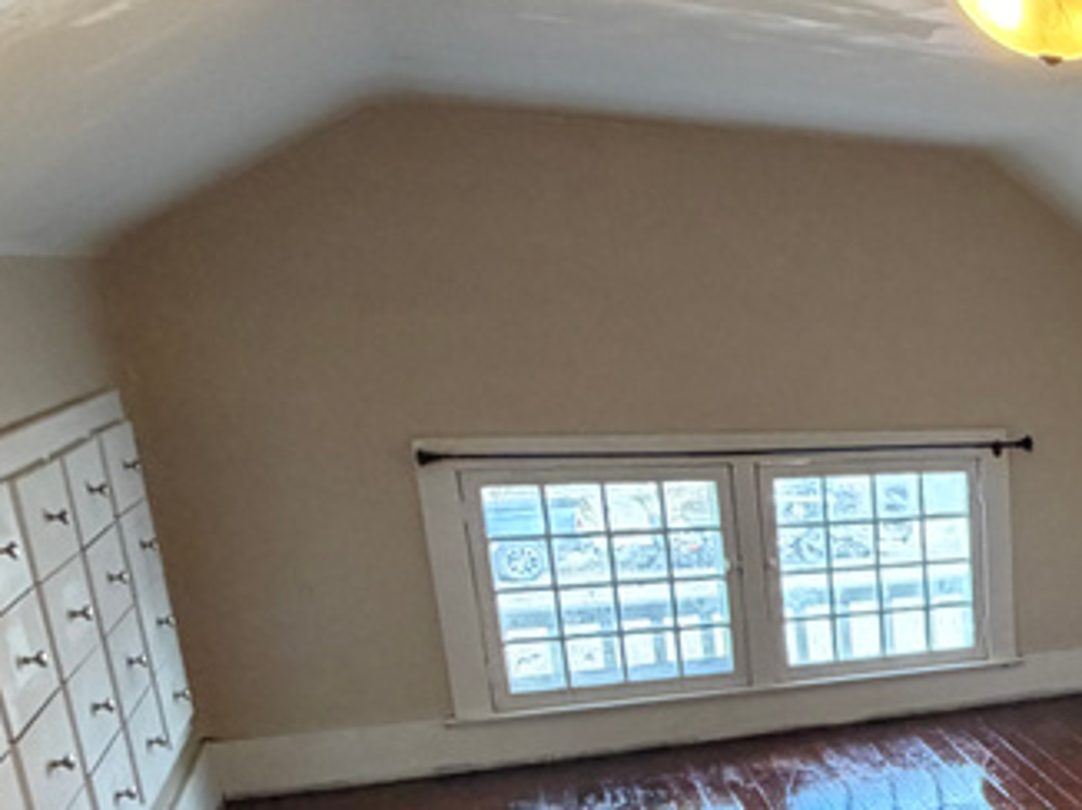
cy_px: 720
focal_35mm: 44
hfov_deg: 32.8
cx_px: 1384
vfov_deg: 31.4
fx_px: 1374
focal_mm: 2.22
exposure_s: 1/60
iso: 320
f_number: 2.2
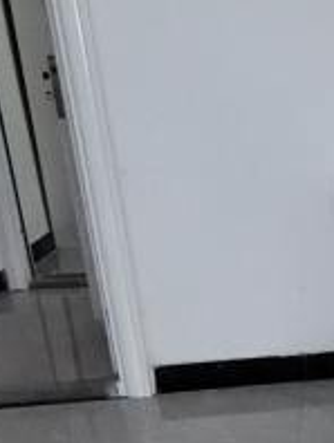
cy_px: 317
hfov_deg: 17.3
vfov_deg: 27.5
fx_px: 899
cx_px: 594
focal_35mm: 70
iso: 250
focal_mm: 1.95
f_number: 2.2
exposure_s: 1/50
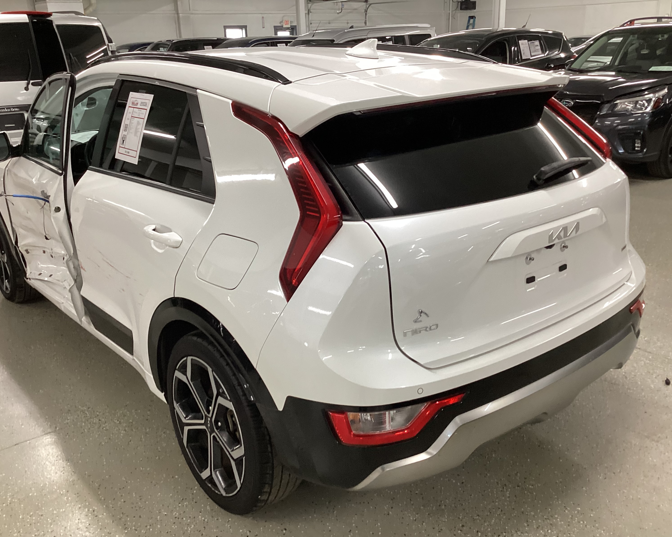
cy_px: 273
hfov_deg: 54.2
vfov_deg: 44.5
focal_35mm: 33
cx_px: 320
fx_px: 656
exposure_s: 1/50
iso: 125
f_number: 2.4
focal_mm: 3.3
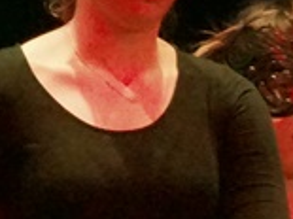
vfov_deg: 1.1
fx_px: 11012
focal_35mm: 1302
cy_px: 278
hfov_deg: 1.5
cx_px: 242
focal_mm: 140
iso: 12800
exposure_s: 1/125
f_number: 5.6
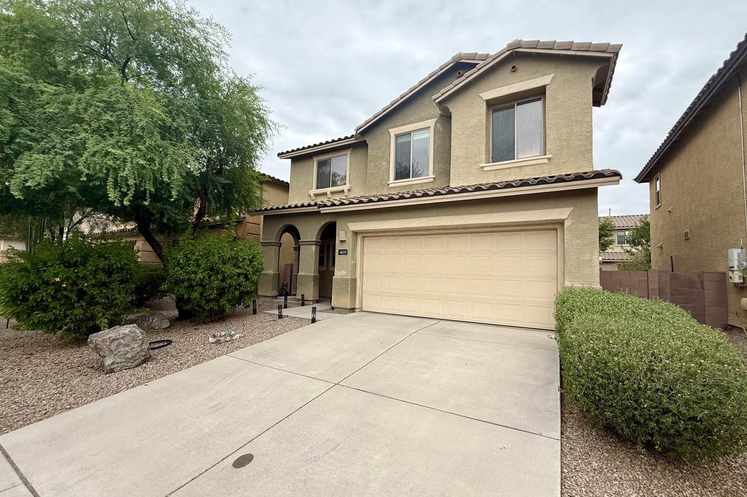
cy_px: 252
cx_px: 382
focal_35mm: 15
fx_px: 311
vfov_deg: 77.3
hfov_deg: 100.4
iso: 64
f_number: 2.2
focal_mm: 2.22
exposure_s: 1/644
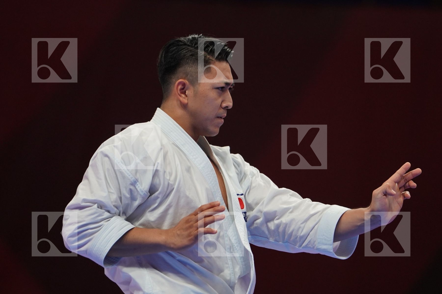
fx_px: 5156
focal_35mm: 420
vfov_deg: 3.3
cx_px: 221
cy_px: 147
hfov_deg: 4.9
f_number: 4
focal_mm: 280
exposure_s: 1/500
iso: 1600
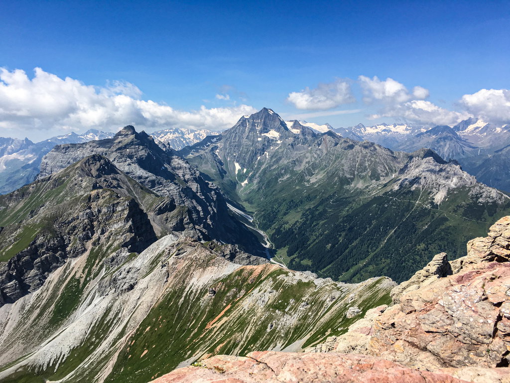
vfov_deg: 48.2
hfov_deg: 61.7
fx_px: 427
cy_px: 192
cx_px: 255
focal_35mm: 29
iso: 25
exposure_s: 1/1748
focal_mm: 4.15
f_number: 2.2
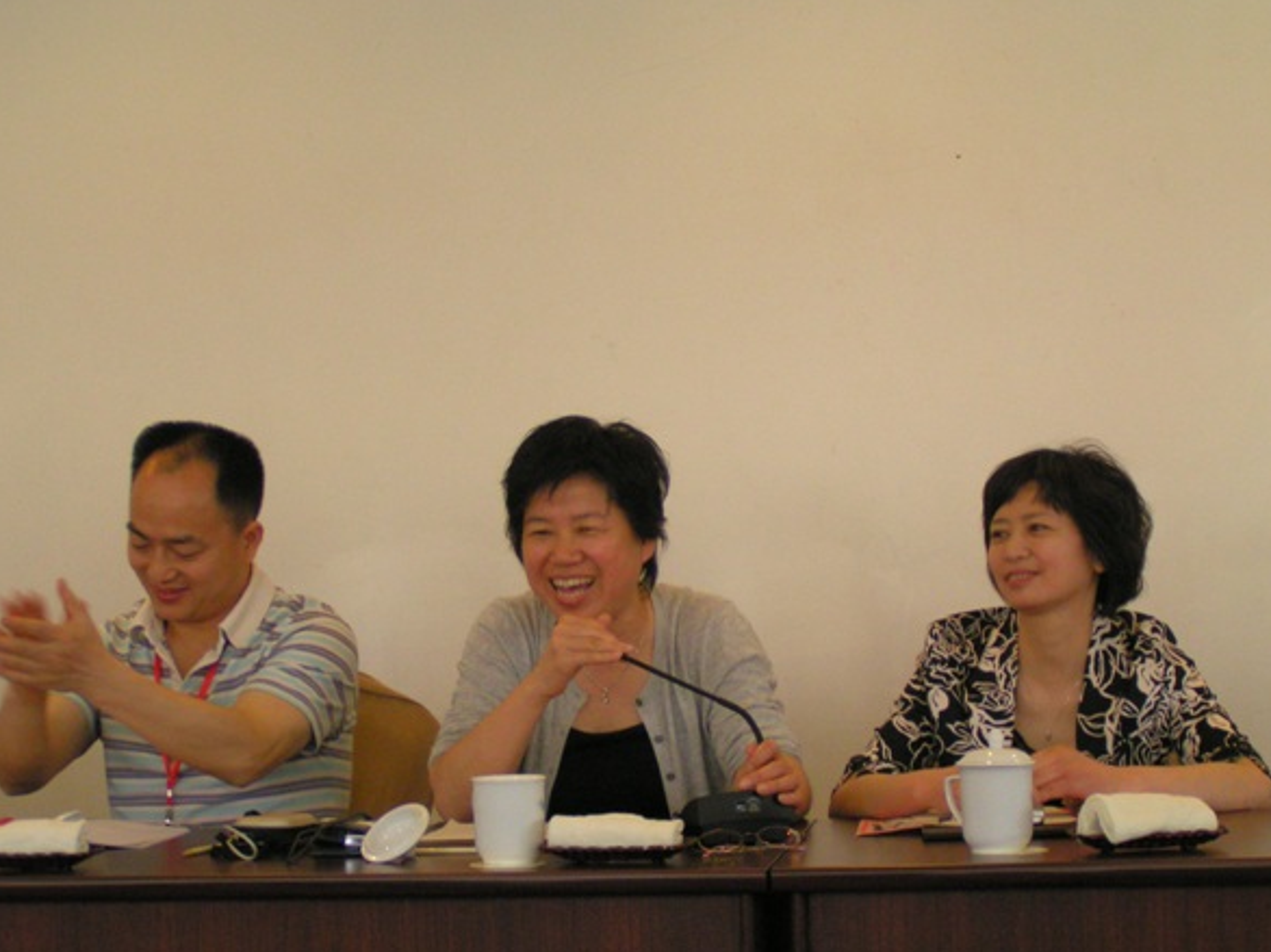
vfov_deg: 20.7
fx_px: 2606
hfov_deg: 27.4
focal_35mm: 71
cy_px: 514
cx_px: 653
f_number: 3.2
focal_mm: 10
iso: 200
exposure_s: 1/30
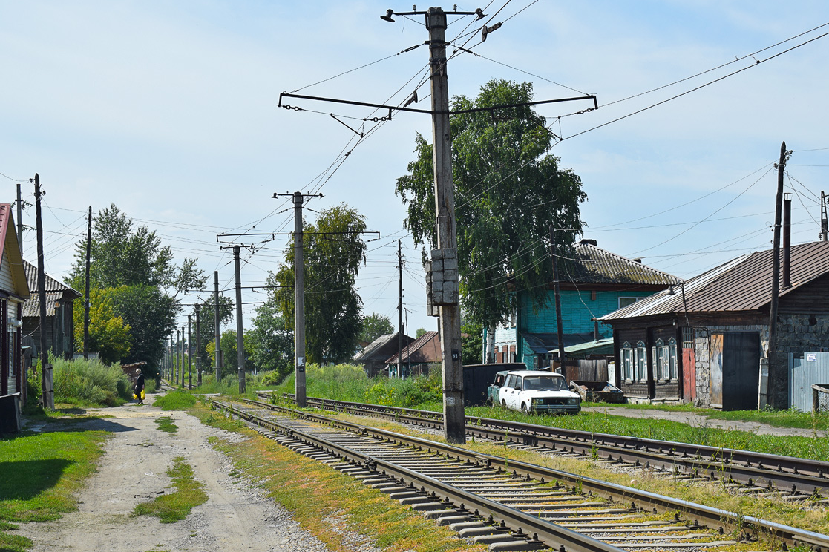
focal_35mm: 73
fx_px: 1670
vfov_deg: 18.8
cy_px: 289
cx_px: 427
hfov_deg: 27.9
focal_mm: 45
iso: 200
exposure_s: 1/400
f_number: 10
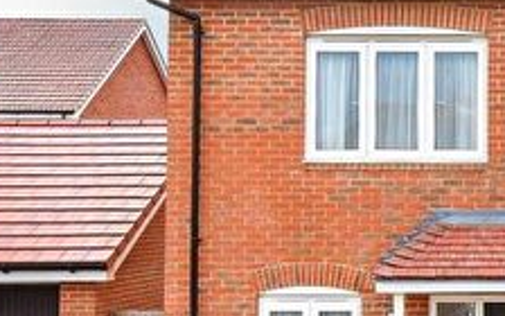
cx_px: 539
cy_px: 175
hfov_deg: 27.2
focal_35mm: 70
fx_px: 963
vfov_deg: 18.6
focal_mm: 15
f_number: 8
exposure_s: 1/500
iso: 250
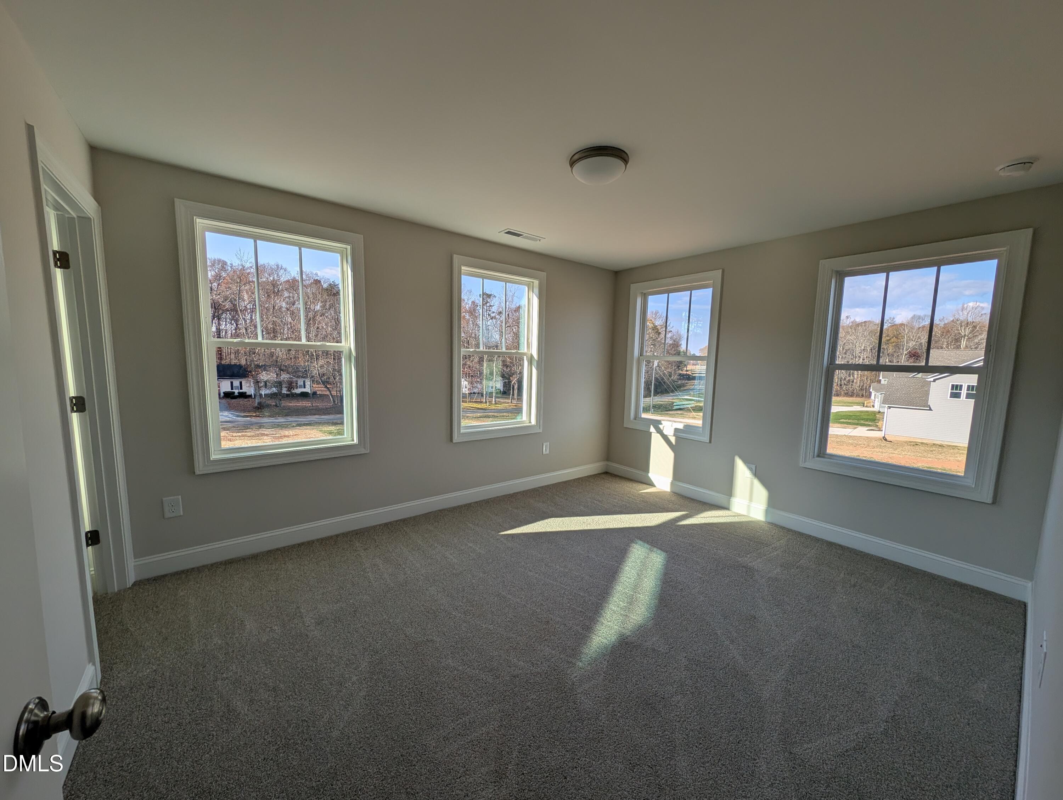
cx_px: 532
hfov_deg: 110.5
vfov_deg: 94.6
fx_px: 369
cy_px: 400
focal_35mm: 12
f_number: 1.95
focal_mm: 2.23
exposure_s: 1/586
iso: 38
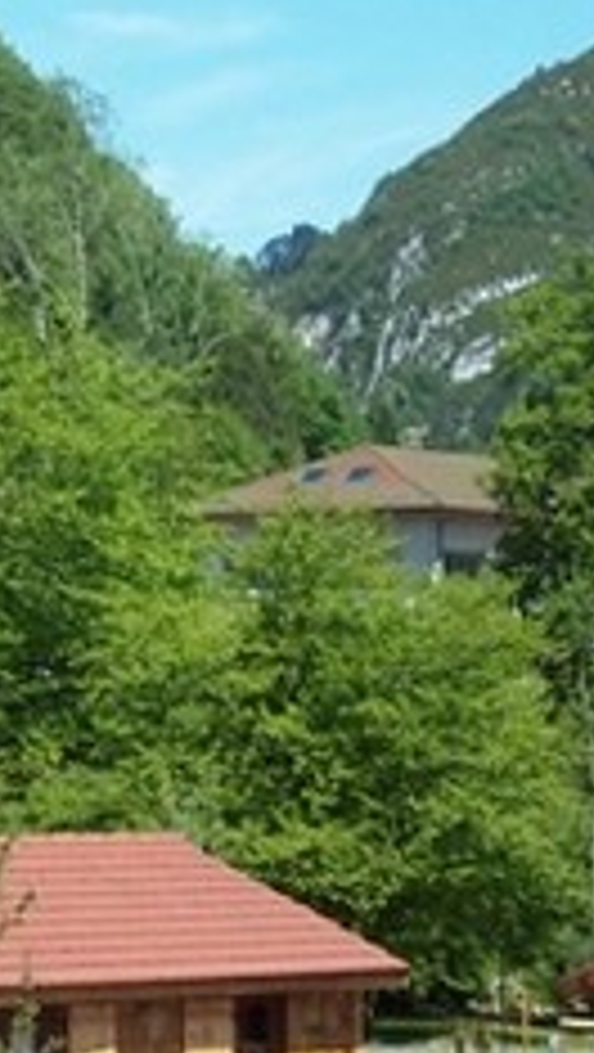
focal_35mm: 134
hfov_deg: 8.8
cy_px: 324
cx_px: -382
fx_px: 3744
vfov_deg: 16.0
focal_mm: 6.5
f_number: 8
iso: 80
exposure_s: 1/160
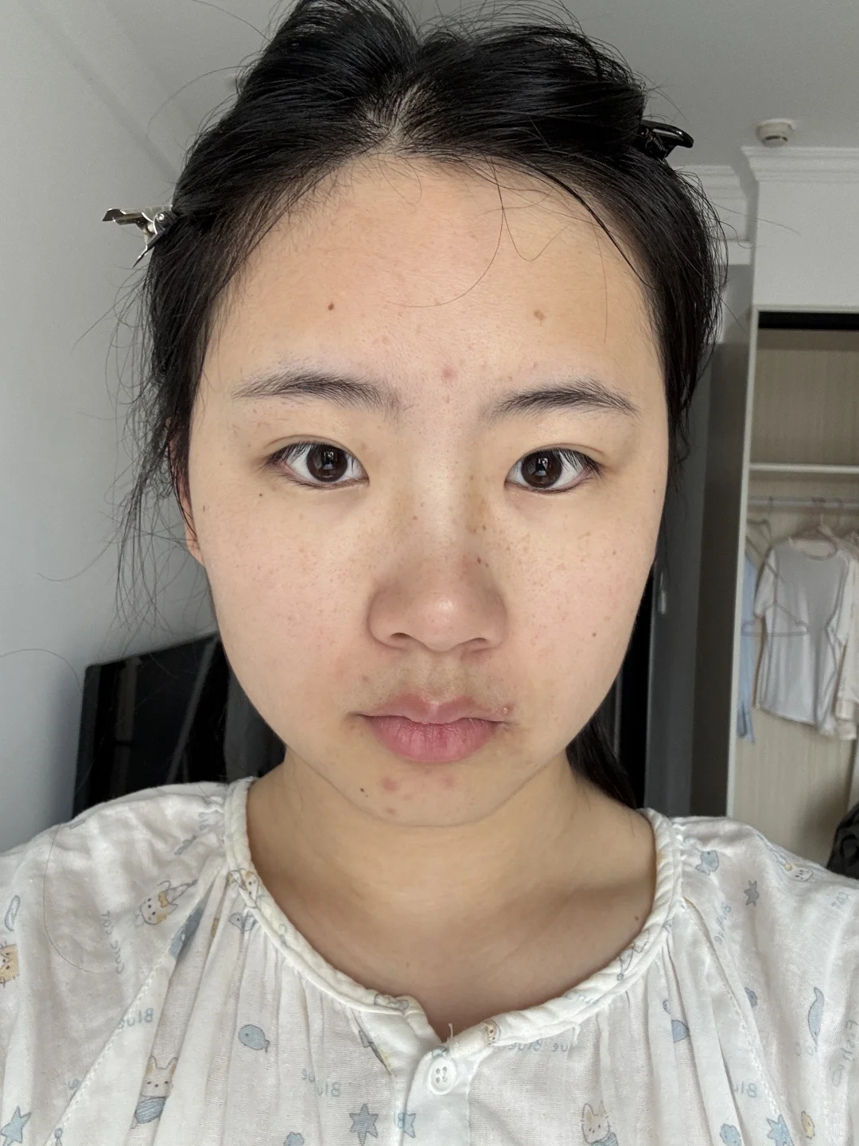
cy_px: 573
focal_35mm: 30
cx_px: 430
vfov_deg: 60.0
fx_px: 993
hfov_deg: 46.8
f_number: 1.9
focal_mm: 2.69
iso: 80
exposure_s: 1/60
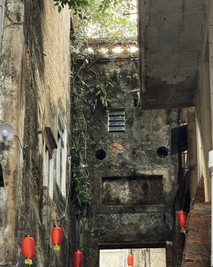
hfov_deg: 13.2
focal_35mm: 117
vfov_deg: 16.4
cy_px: 154
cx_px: 117
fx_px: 922
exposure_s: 1/121
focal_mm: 16.89
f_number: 2.8
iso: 100
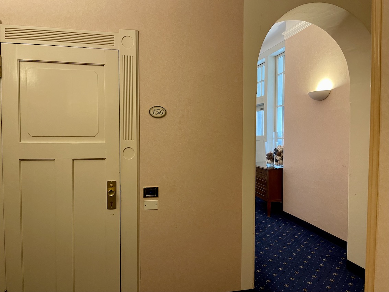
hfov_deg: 67.3
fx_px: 292
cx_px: 194
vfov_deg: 53.0
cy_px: 146
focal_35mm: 26
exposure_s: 1/50
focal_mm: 5.1
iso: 400
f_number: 1.6
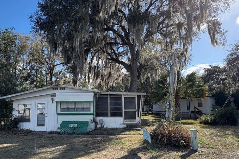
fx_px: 146
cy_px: 94
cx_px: 103
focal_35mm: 22
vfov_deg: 56.9
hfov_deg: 78.1
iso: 50
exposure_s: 1/625
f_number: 2.2
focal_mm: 2.22
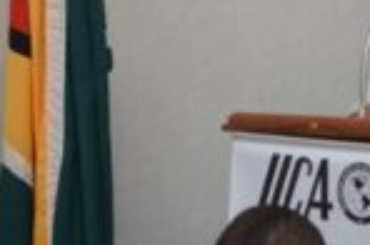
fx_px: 2404
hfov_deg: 8.7
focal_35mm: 234
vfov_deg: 5.8
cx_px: 402
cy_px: -20
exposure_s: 1/60
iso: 800
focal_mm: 55
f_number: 7.1
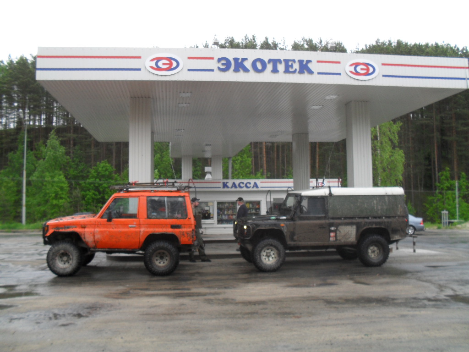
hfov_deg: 52.6
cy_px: 176
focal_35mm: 35
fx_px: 474
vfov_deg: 40.7
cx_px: 234
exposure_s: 1/60
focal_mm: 6.3
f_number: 3.2
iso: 100
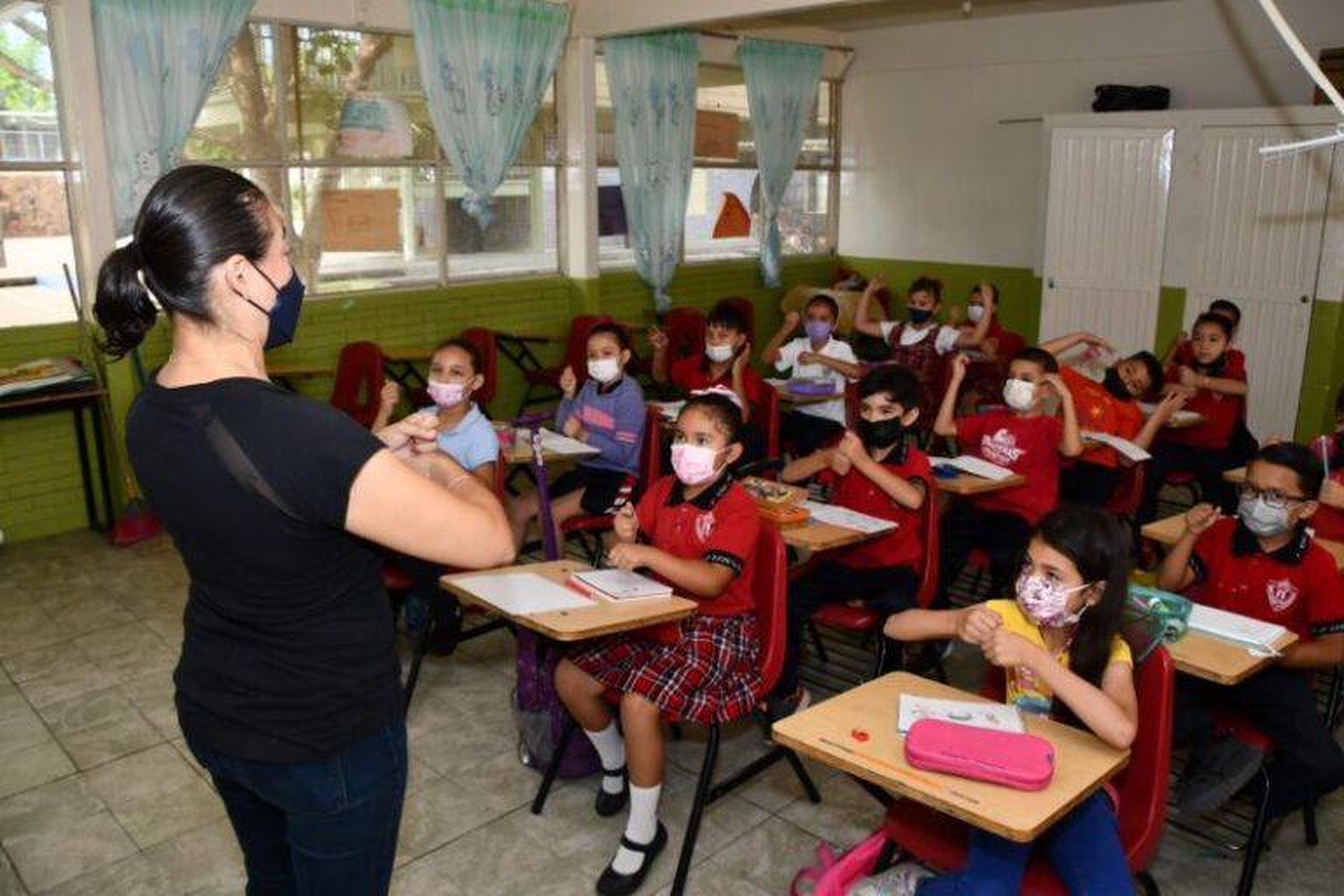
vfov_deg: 47.9
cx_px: 672
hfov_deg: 67.4
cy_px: 448
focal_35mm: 27
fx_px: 1008
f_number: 5.6
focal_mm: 18
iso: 180
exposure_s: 1/125
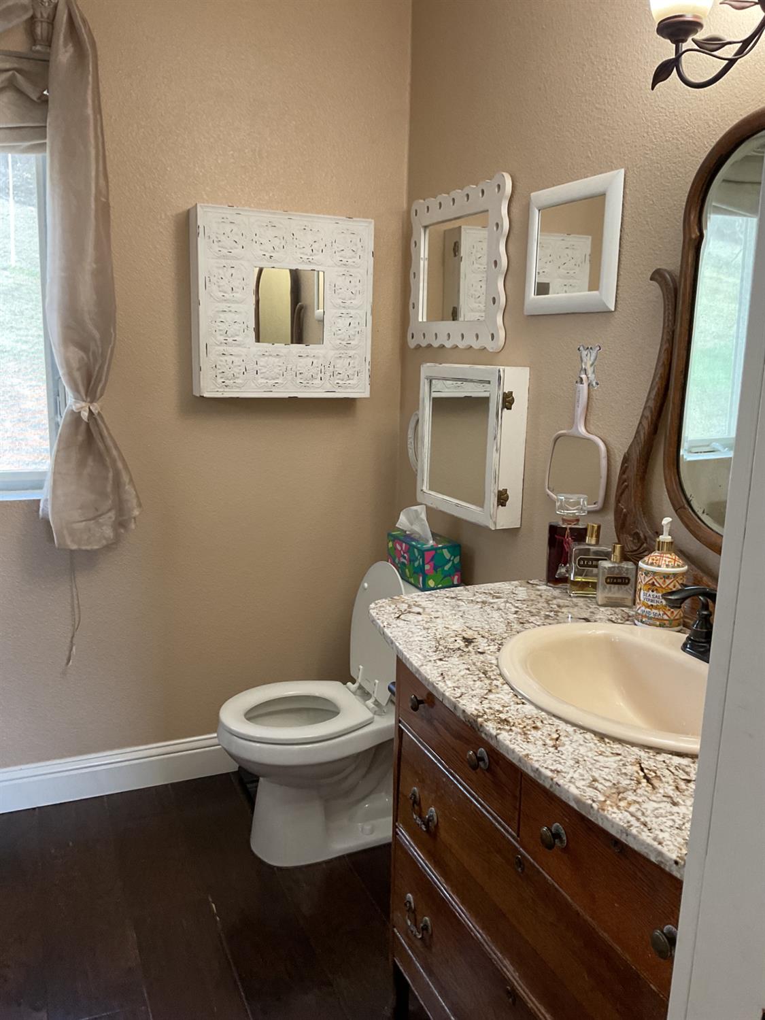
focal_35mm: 29
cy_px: 510
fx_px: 855
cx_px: 382
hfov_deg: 48.2
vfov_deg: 61.7
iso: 125
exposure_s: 1/60
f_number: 1.8
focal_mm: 3
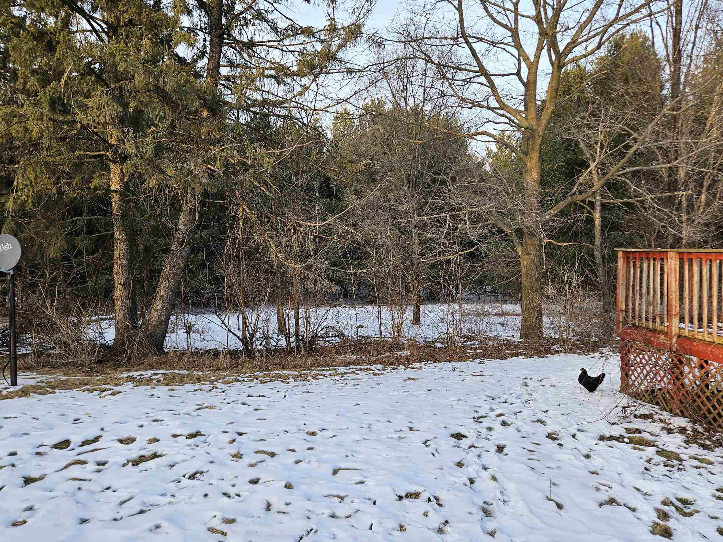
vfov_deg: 48.2
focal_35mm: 29
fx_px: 606
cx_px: 348
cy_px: 277
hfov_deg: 61.6
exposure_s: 1/180
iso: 25
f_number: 1.8
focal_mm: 5.4
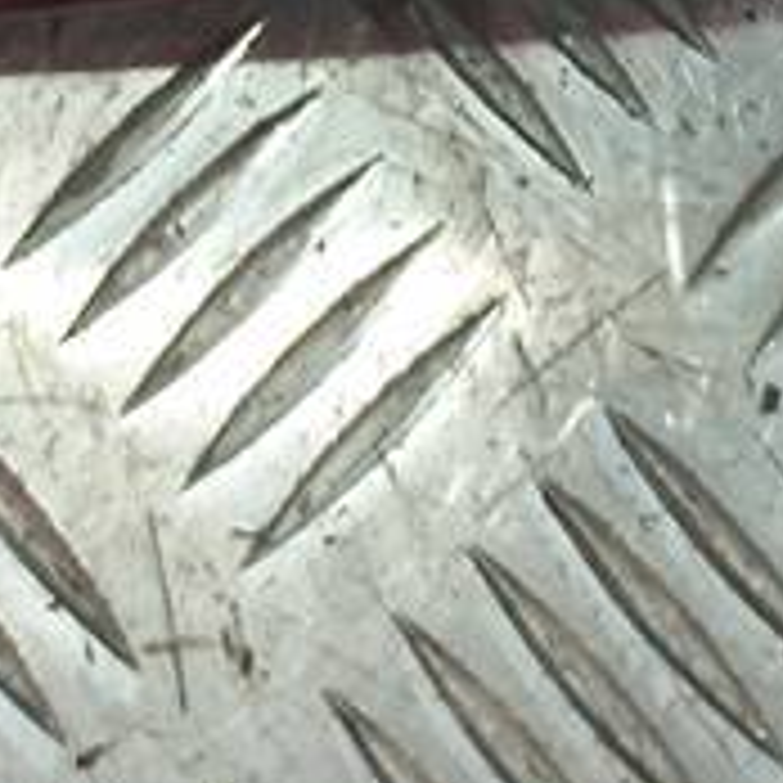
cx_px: 450
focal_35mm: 130
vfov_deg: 11.9
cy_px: -806
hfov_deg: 13.4
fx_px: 3327
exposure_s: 1/50
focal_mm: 4.6
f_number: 1.8
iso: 50
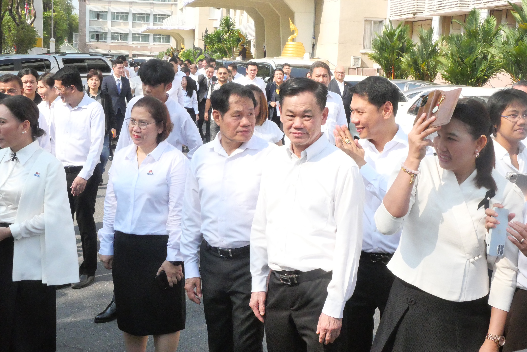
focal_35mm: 51
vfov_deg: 26.5
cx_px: 264
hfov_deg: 38.9
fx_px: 747
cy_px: 176
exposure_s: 1/2000
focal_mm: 25
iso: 6400
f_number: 13
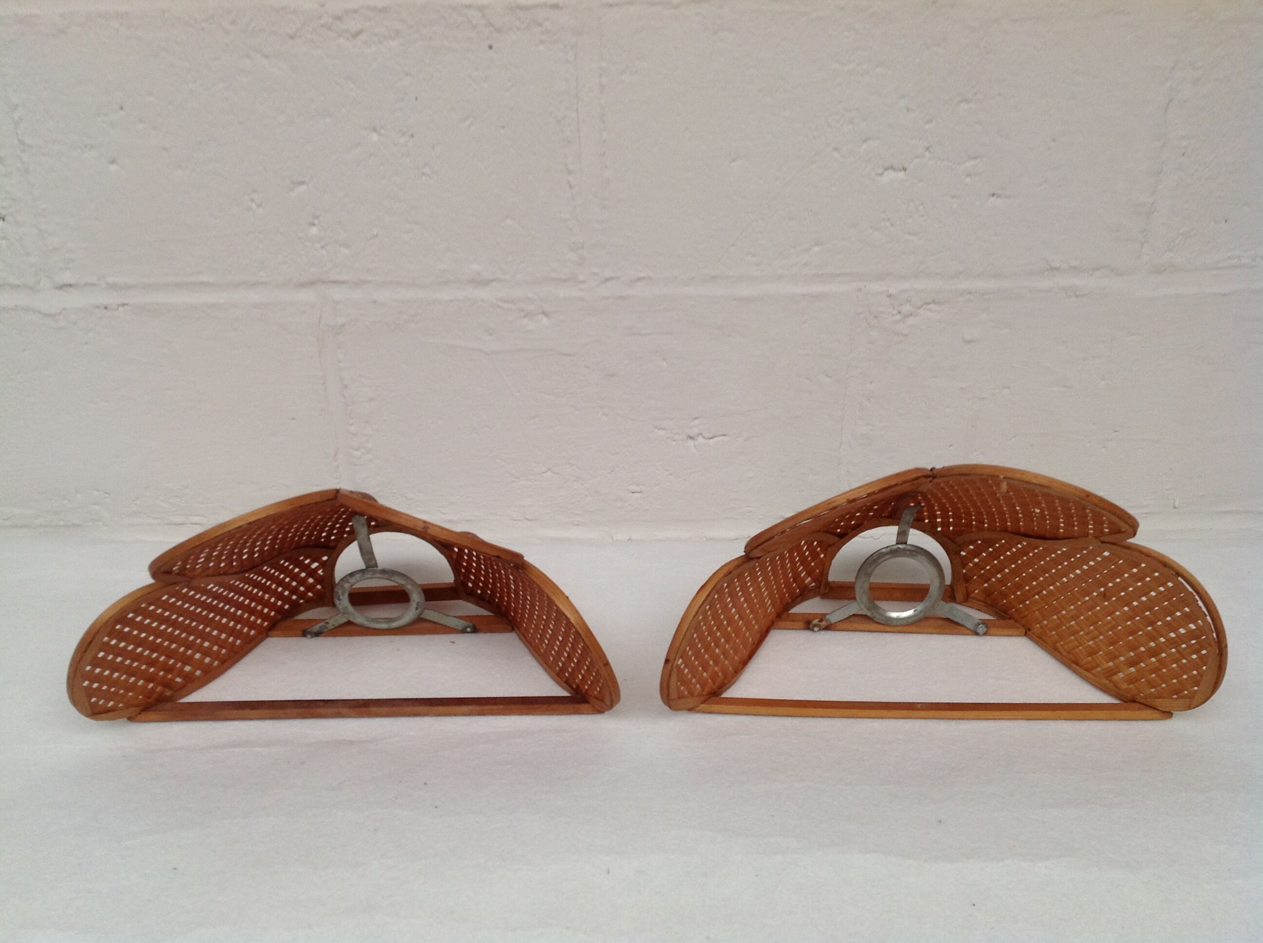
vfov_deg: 40.6
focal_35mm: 35
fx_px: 1275
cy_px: 472
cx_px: 632
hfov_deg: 52.7
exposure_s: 1/30
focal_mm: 4.28
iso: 80
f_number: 2.4
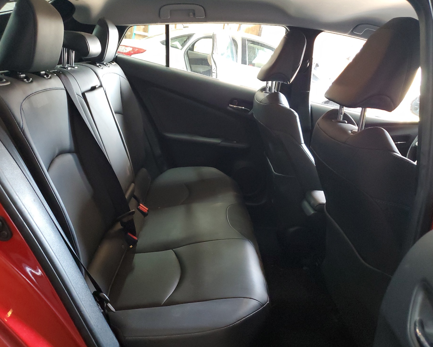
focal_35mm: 28
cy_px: 174
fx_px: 359
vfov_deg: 51.5
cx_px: 211
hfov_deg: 62.2
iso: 336
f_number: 1.5
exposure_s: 1/40
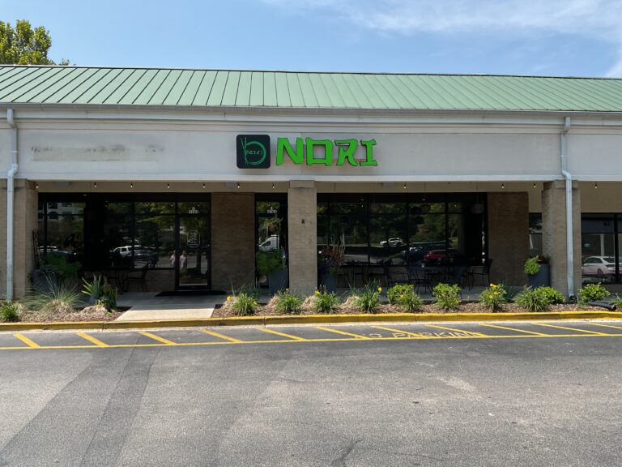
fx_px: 521
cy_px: 234
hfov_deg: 61.7
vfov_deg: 48.2
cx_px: 311
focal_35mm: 29
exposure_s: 1/1250
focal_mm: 3
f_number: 1.8
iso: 16
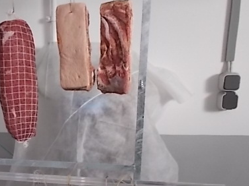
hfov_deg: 36.6
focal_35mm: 51
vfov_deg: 28.2
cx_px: 62
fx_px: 367
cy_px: 137
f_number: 3.4
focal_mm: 5.3
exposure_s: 1/15
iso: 200
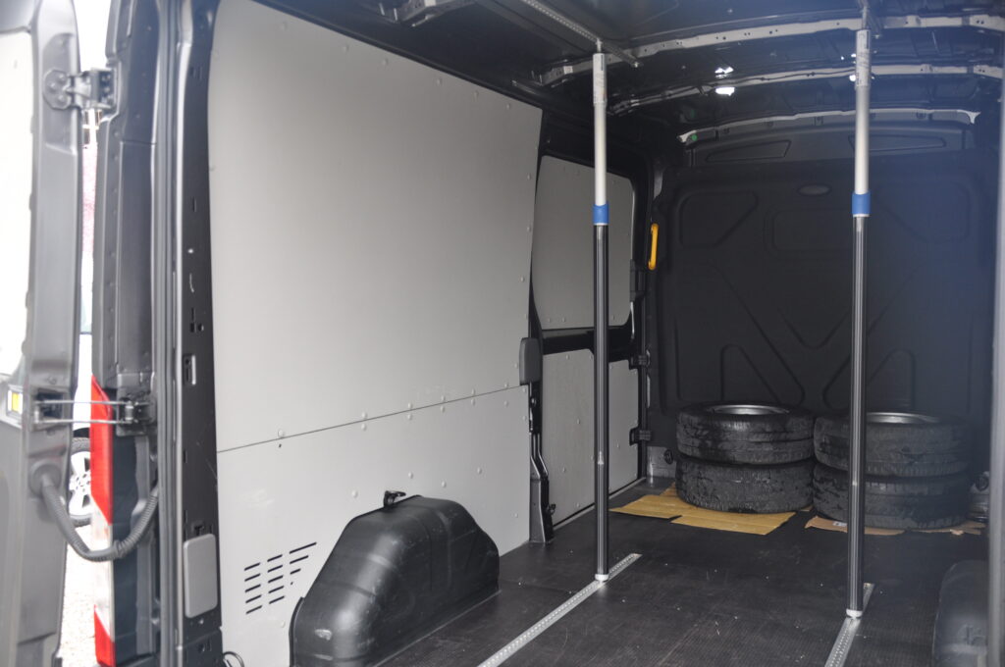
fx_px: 920
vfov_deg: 39.9
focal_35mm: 33
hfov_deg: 57.3
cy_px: 334
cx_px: 502
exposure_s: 1/50
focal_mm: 22
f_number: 3.8
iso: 400
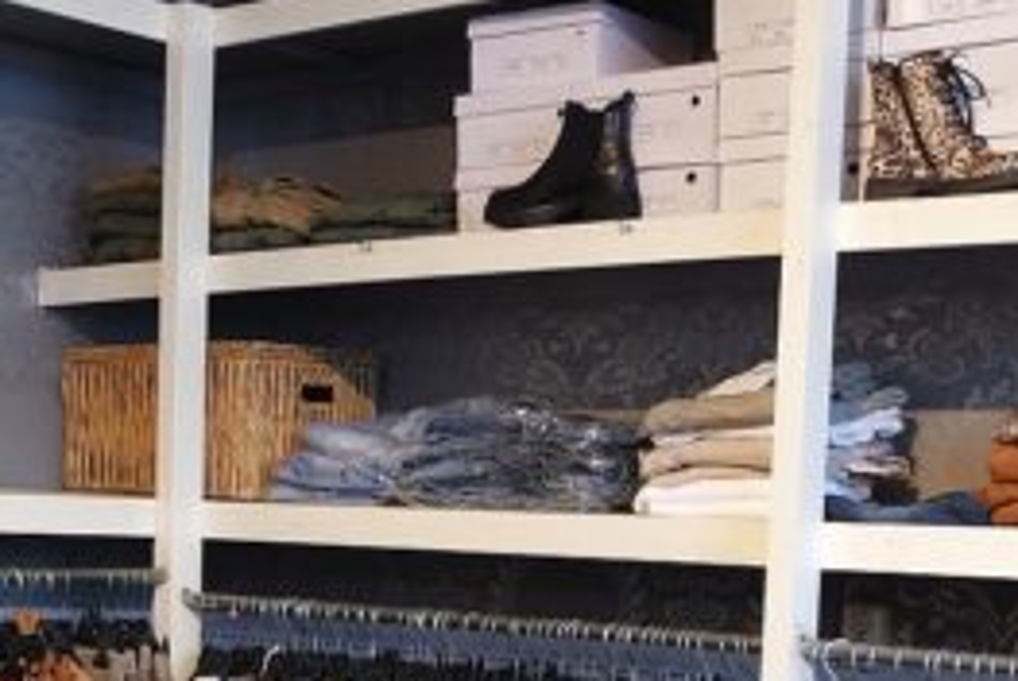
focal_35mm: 70
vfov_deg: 18.7
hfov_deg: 28.8
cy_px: 766
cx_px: 434
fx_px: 1982
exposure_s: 1/30
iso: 800
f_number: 3.5
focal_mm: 16
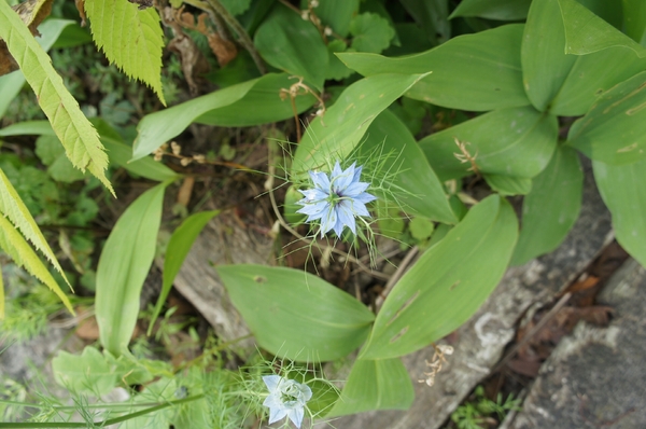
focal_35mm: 30
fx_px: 537
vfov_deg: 43.5
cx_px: 323
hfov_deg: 62.0
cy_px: 214
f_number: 5.6
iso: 200
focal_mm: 20
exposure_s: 1/80
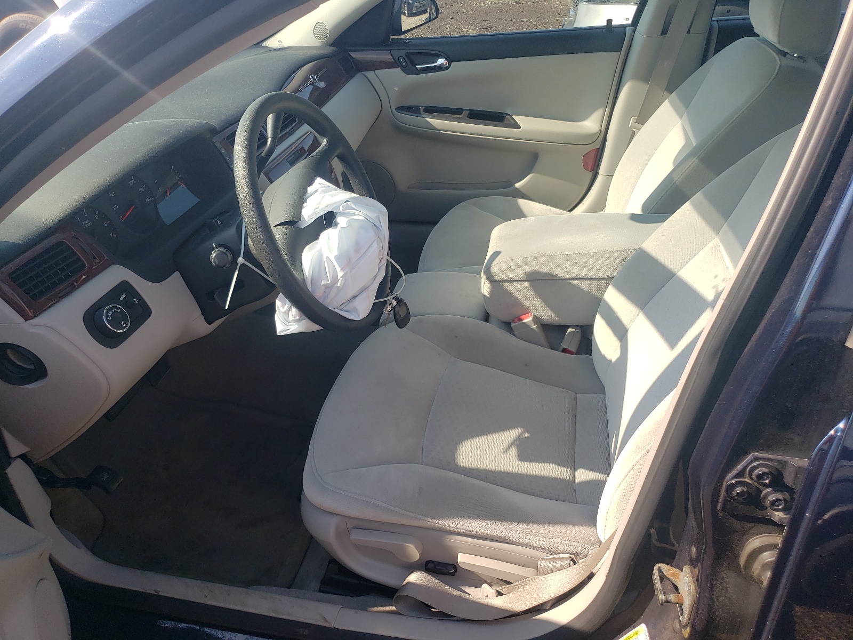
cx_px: 426
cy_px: 320
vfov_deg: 53.1
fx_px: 641
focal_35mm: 26
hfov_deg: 67.3
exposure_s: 1/1250
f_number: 1.5
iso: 50
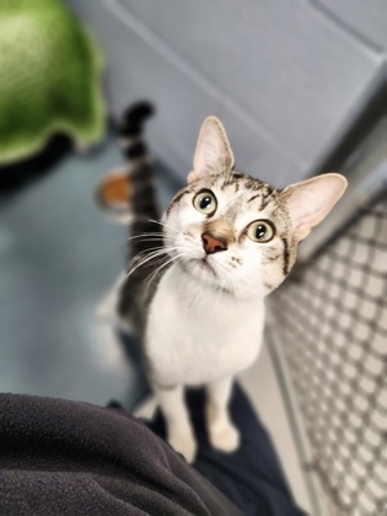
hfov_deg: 58.9
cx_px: 194
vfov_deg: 73.9
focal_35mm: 23
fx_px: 343
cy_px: 258
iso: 160
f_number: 1.8
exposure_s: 1/60
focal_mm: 5.4
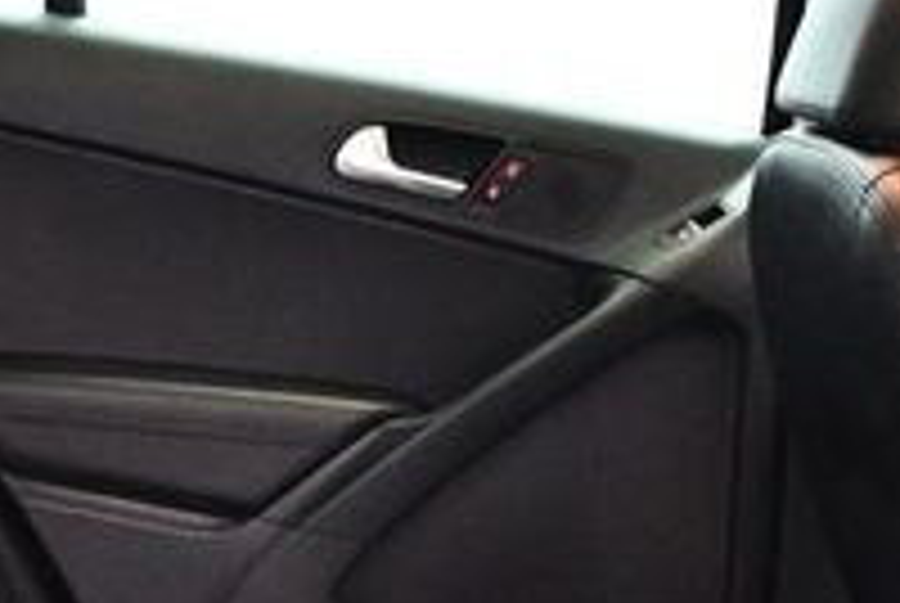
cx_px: 500
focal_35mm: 115
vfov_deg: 11.5
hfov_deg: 17.8
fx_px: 2879
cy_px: 868
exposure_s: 1/60
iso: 7200
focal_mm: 18
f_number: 3.5
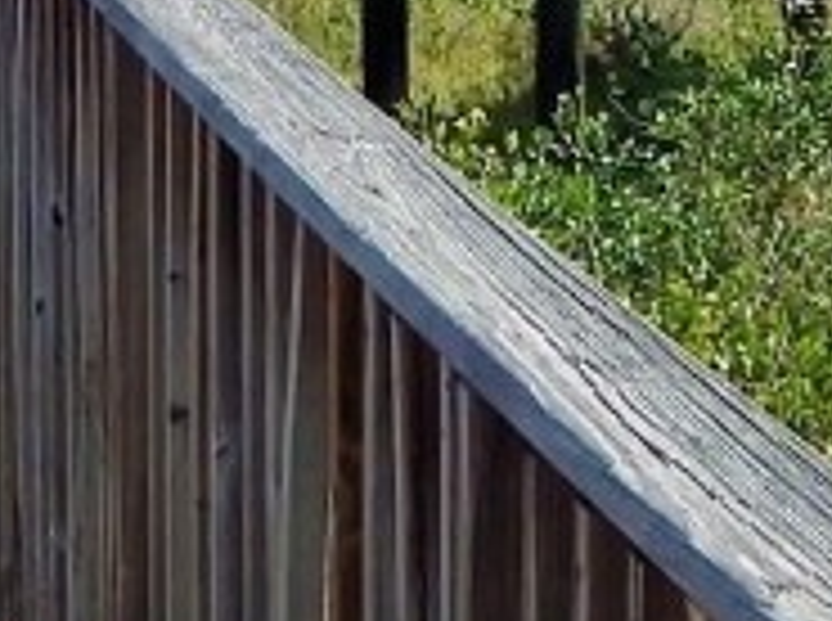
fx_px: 4126
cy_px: -616
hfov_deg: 11.5
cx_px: 486
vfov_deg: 8.2
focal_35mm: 172
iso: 125
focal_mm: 5.6
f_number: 6.5
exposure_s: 1/640
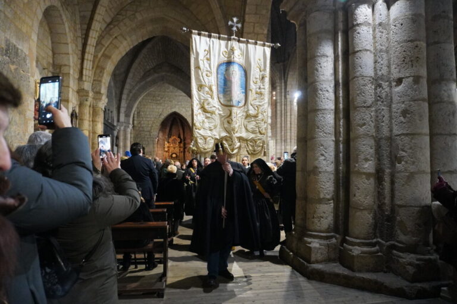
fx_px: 304
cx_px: 228
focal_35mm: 24
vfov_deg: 53.1
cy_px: 152
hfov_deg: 73.8
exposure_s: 1/100
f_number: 3.5
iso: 6400
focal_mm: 16
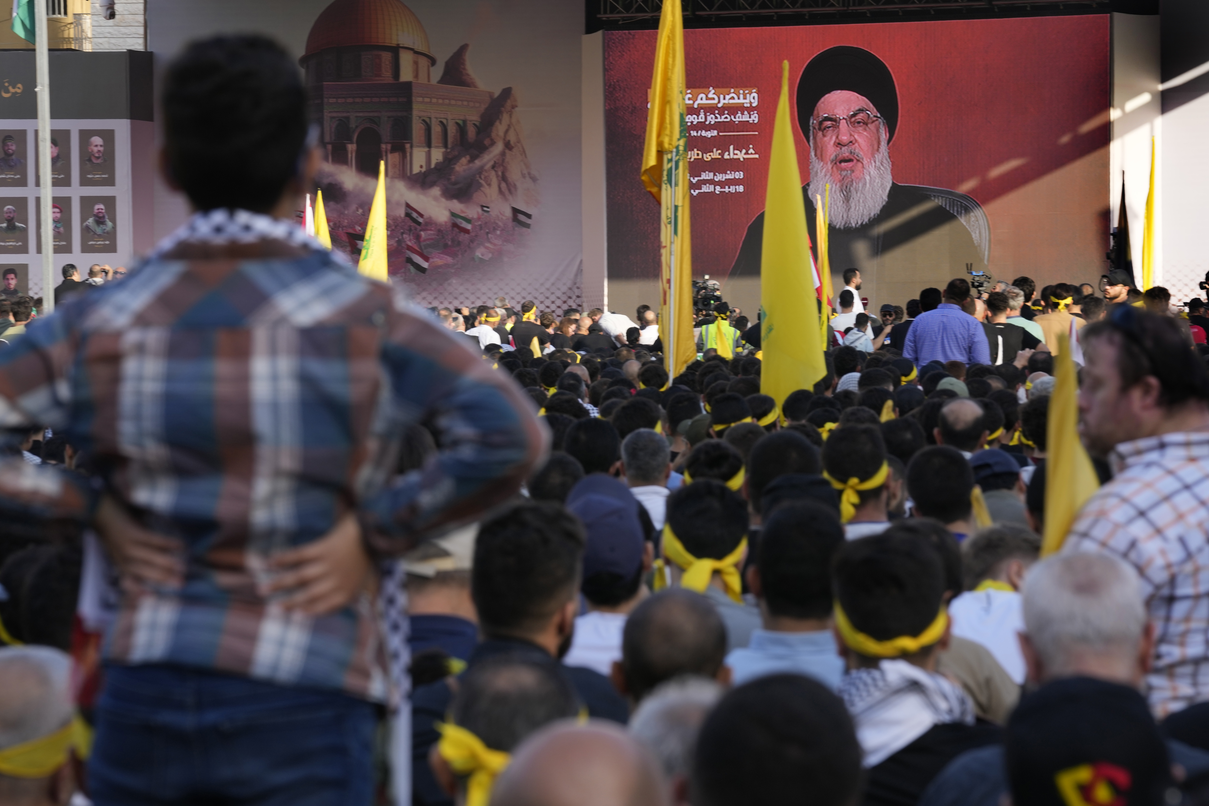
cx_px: 604
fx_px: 6246
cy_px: 403
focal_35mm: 186
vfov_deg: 7.4
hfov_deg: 11.1
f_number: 13
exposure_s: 1/100
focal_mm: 186
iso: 250
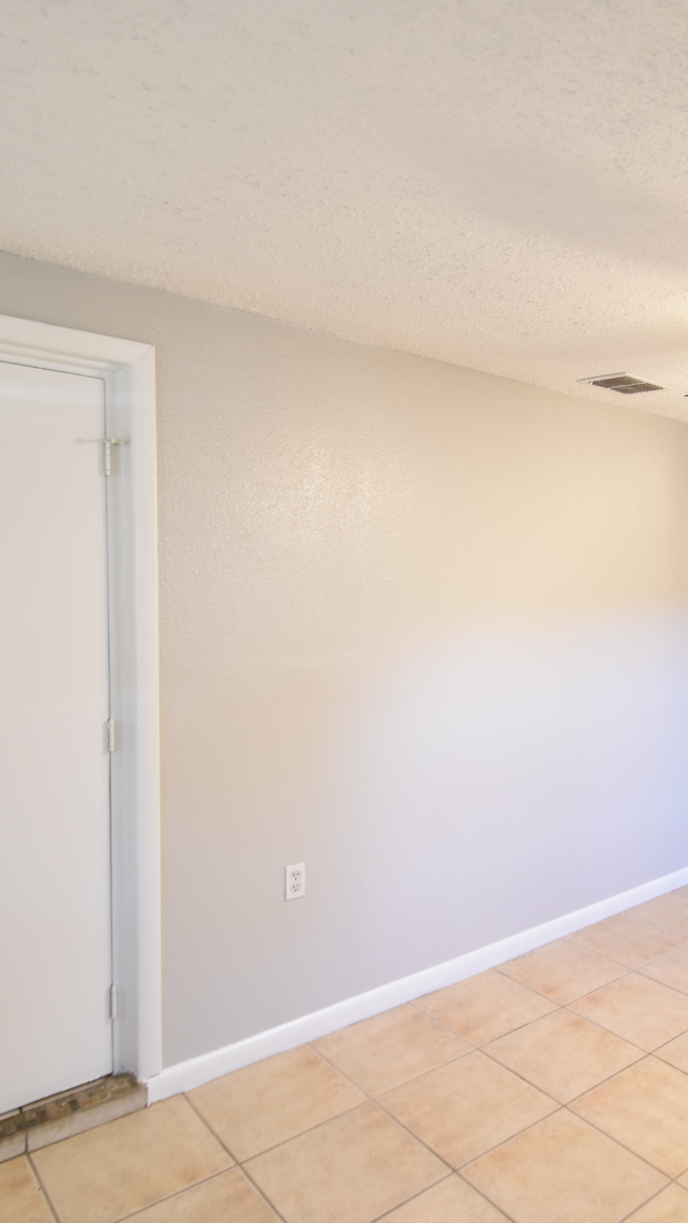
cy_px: 622
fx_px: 778
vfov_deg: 76.3
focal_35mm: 24
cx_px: 549
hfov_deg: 45.3
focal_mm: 10
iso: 800
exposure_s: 1/30
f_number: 3.5
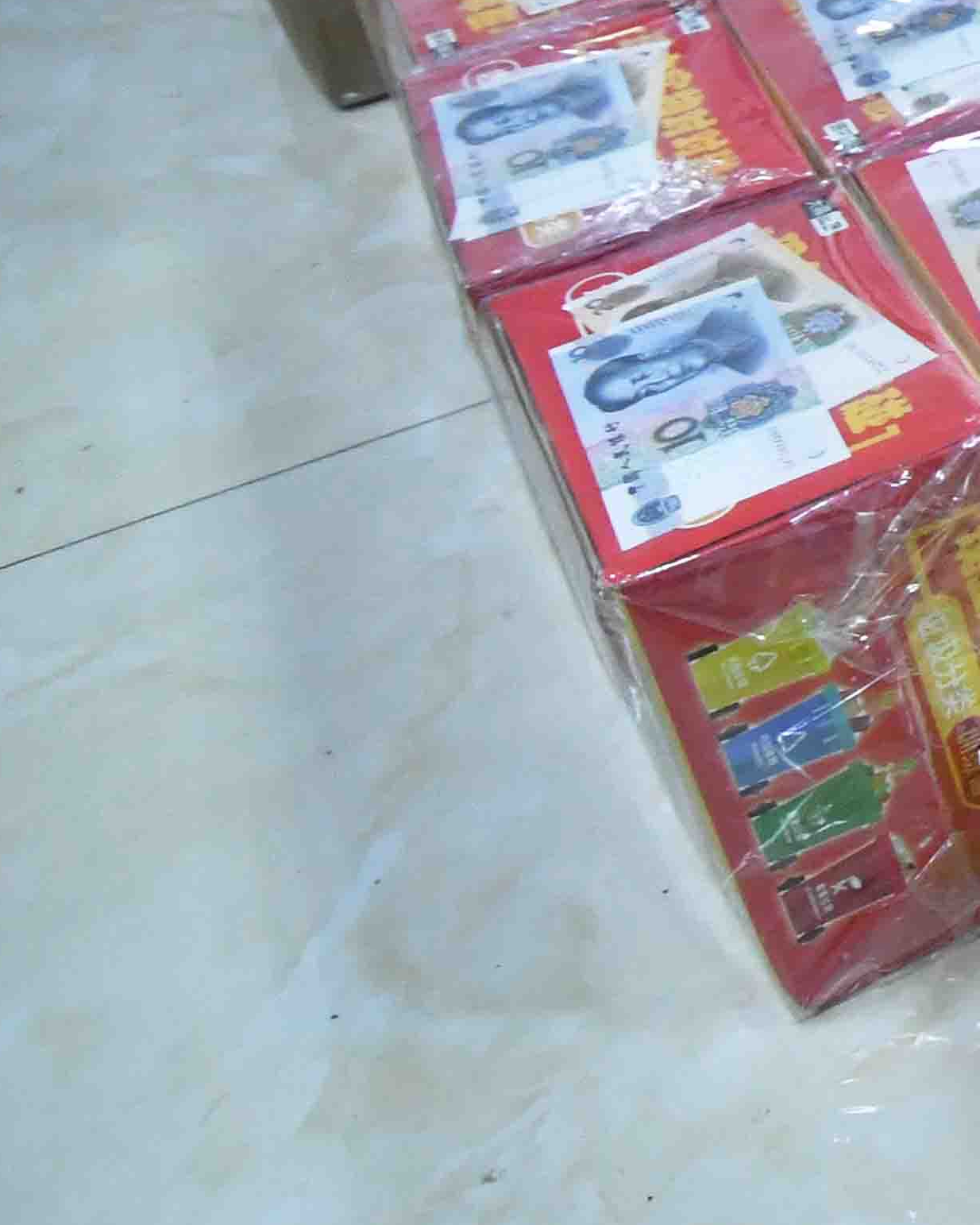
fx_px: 2211
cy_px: -150
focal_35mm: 61
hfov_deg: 16.4
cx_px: 2136
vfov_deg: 28.0
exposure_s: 1/100
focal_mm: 12
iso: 2000
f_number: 5
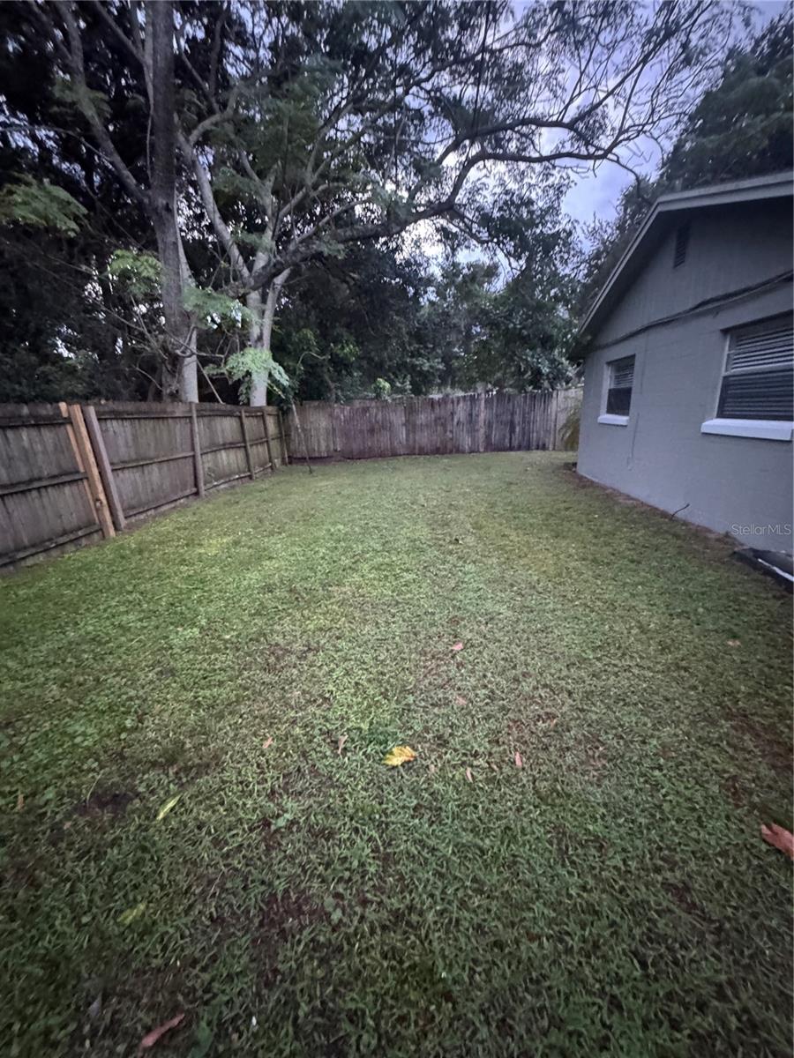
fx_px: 428
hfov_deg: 85.7
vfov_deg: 102.1
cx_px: 397
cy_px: 529
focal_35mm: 14
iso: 1600
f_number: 2.2
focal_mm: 2.22
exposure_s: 1/30
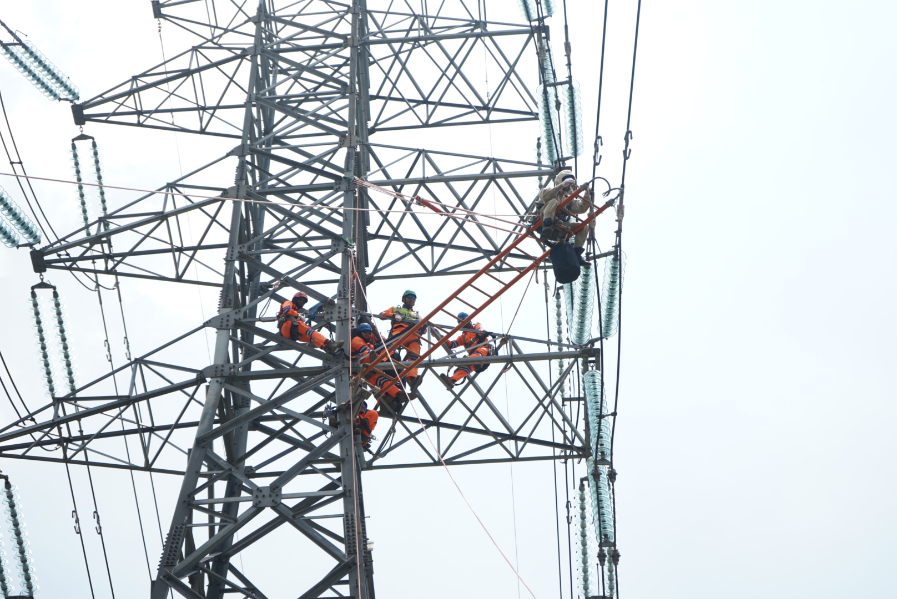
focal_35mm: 70
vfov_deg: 19.5
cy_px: 300
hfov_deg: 28.8
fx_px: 1745
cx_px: 448
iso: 200
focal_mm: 70
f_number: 5.6
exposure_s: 1/800
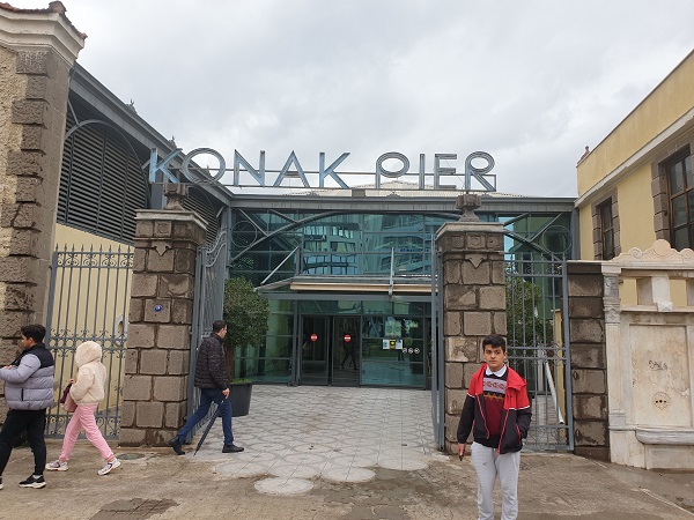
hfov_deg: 67.3
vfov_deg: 53.1
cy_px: 260
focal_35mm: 26
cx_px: 347
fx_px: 521
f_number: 2.4
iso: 50
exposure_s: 1/178
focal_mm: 4.3
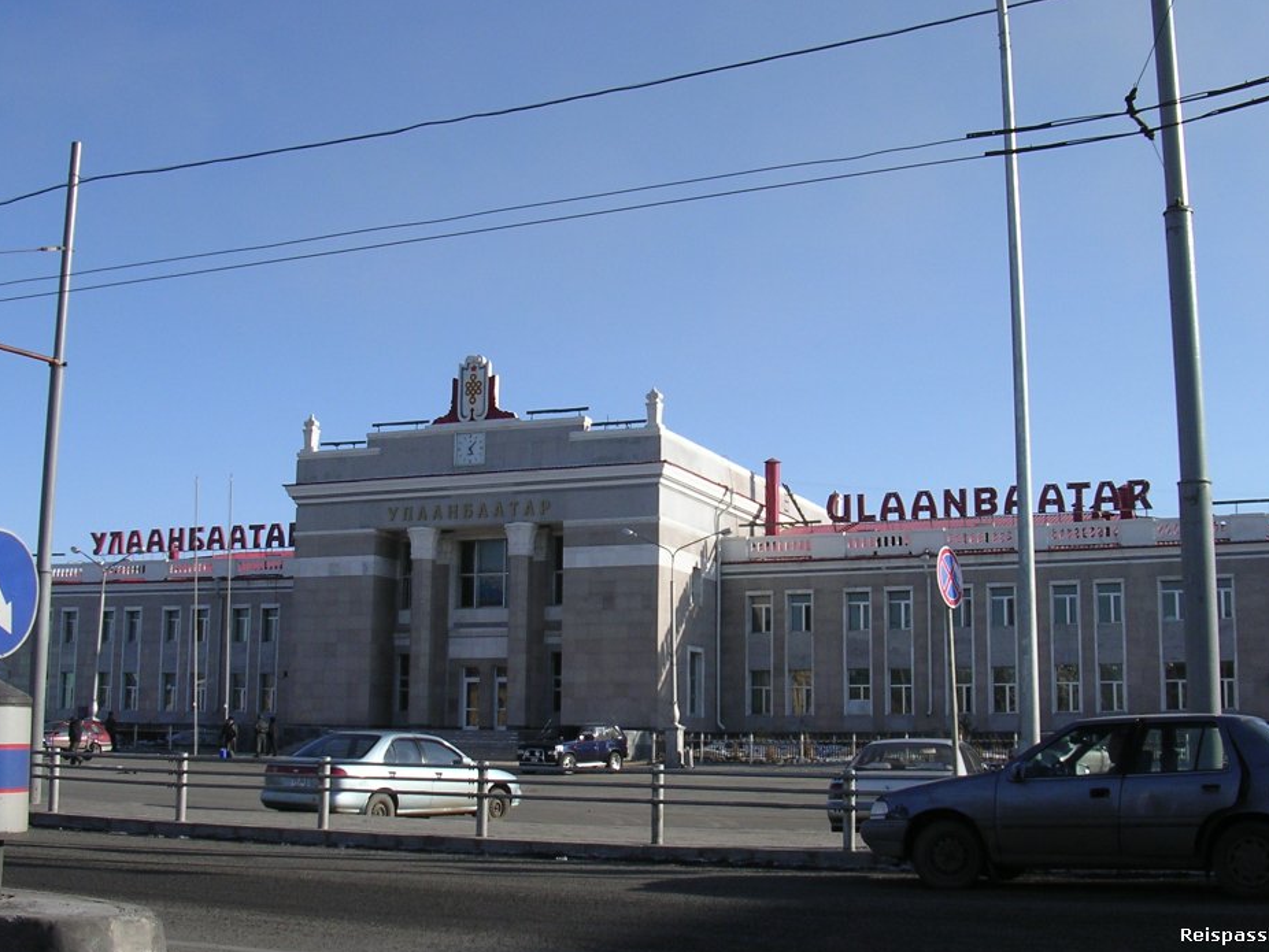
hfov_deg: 44.8
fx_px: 1540
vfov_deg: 34.3
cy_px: 433
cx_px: 629
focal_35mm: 42
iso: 100
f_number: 5.6
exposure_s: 1/305
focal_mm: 5.8
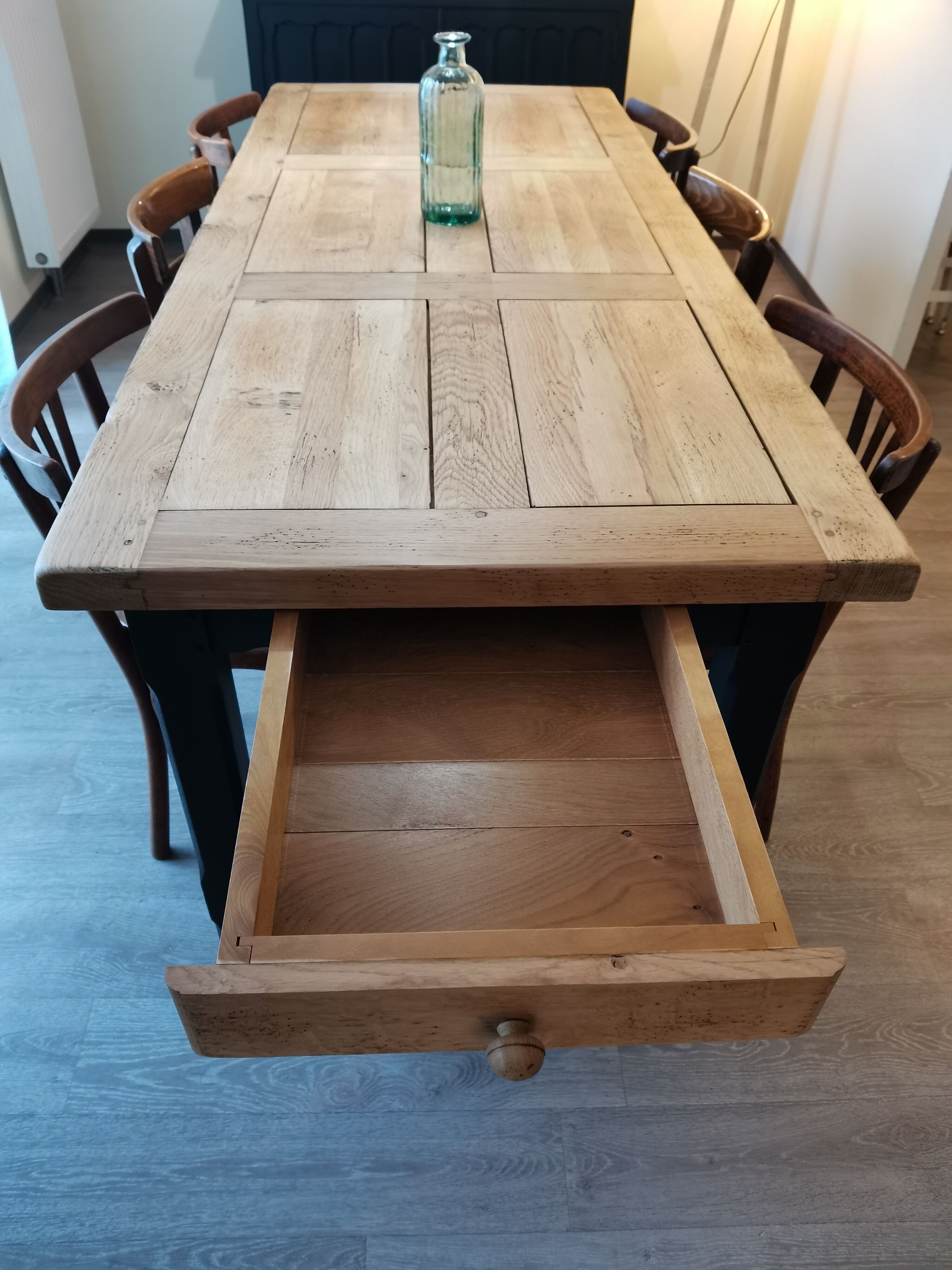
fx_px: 953
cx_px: 476
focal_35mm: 26
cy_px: 635
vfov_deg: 67.3
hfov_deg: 53.1
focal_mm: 4.66
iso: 320
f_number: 1.4
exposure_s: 1/50
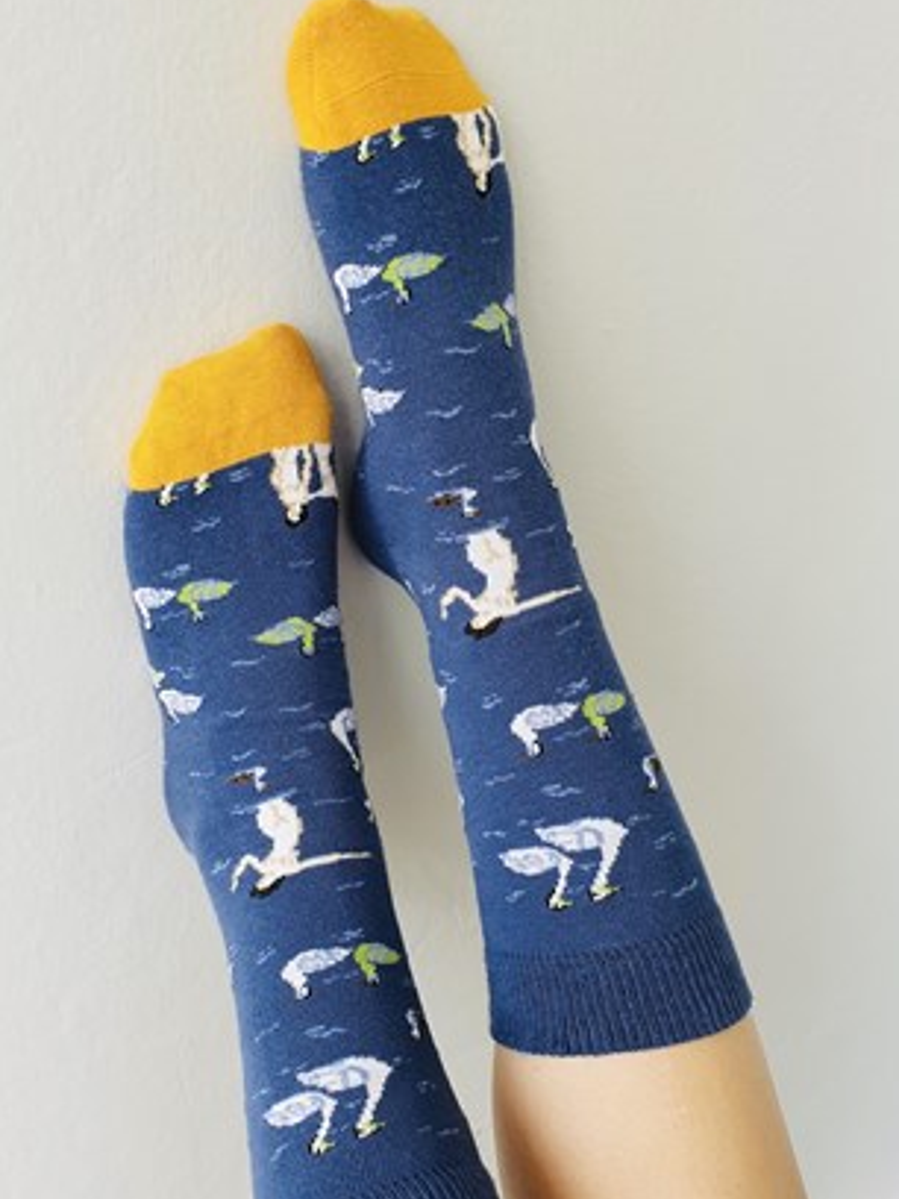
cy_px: 595
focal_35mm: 34
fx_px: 1177
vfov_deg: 54.0
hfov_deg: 41.8
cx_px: 411
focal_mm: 4.32
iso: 100
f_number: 2.4
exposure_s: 1/100
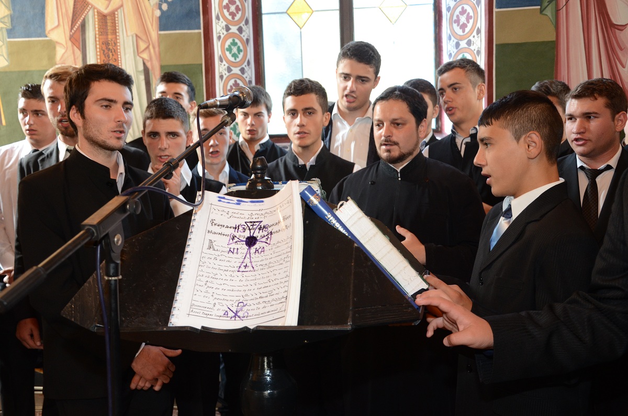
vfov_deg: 34.0
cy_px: 208
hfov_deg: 49.7
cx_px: 314
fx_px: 679
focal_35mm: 39
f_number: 5
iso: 1000
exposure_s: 1/30
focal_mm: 26
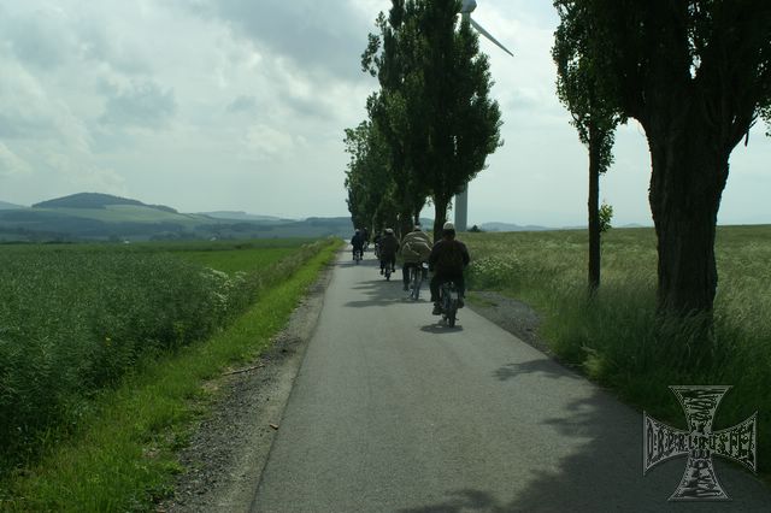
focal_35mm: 42
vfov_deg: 31.9
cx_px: 386
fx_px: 899
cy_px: 256
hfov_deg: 46.4
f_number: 9.5
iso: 200
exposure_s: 1/750
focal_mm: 28
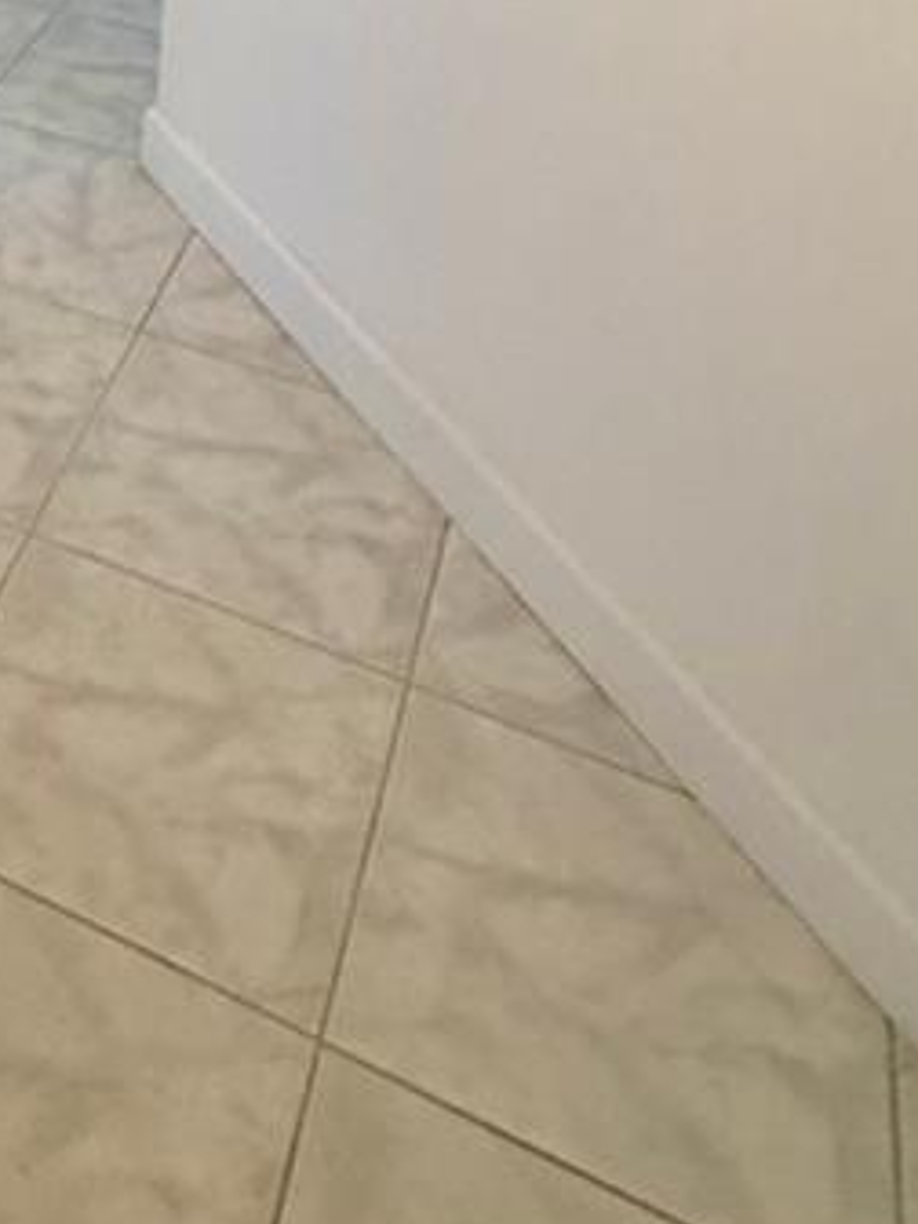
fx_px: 1768
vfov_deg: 31.4
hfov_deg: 24.9
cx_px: -306
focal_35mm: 50
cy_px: -277
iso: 500
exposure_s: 1/60
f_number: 2.2
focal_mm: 2.22
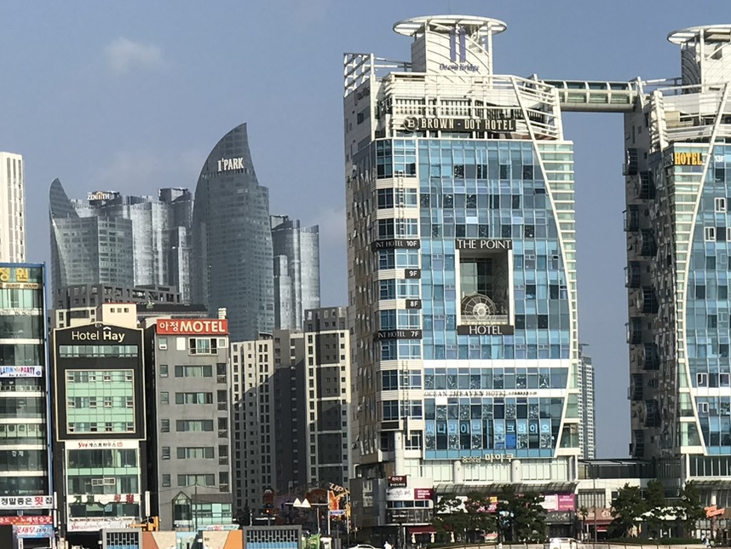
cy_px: 582
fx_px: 2873
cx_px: 657
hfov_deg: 14.4
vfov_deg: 10.8
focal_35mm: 136
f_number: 2.8
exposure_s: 1/1212
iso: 20
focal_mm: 6.6
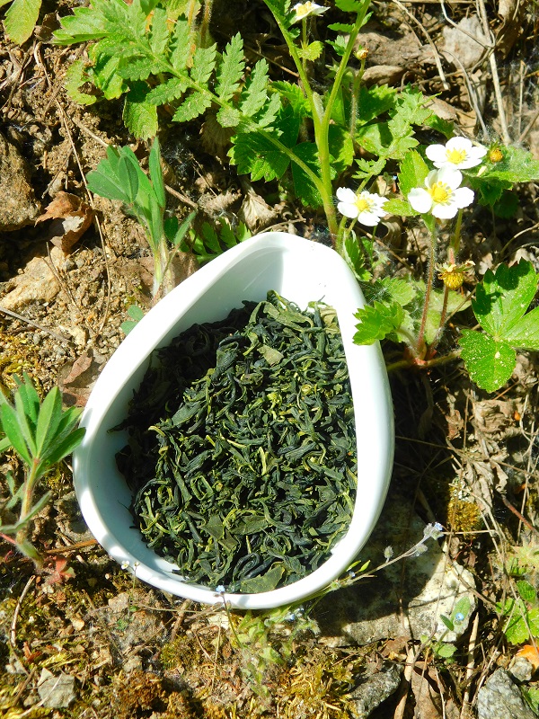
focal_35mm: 59
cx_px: 270
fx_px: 1225
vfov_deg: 32.7
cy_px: 360
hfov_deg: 24.8
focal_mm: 10.4
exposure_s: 1/800
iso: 125
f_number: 4
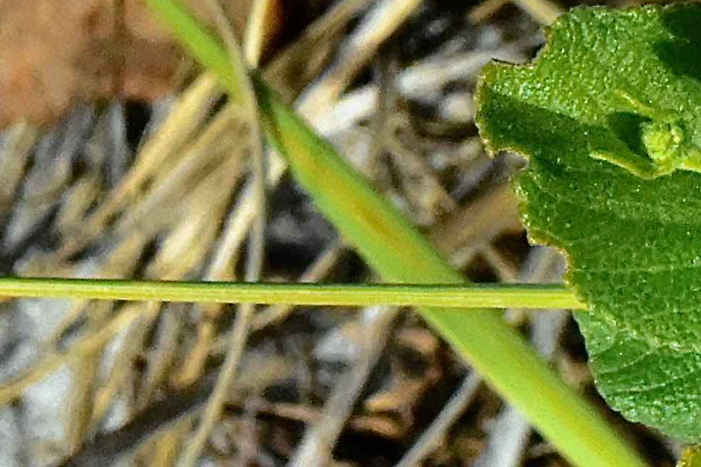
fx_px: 2940
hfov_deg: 13.1
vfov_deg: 9.1
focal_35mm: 151
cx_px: 957
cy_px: 145
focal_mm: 26
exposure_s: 1/1000
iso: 5000
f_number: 16
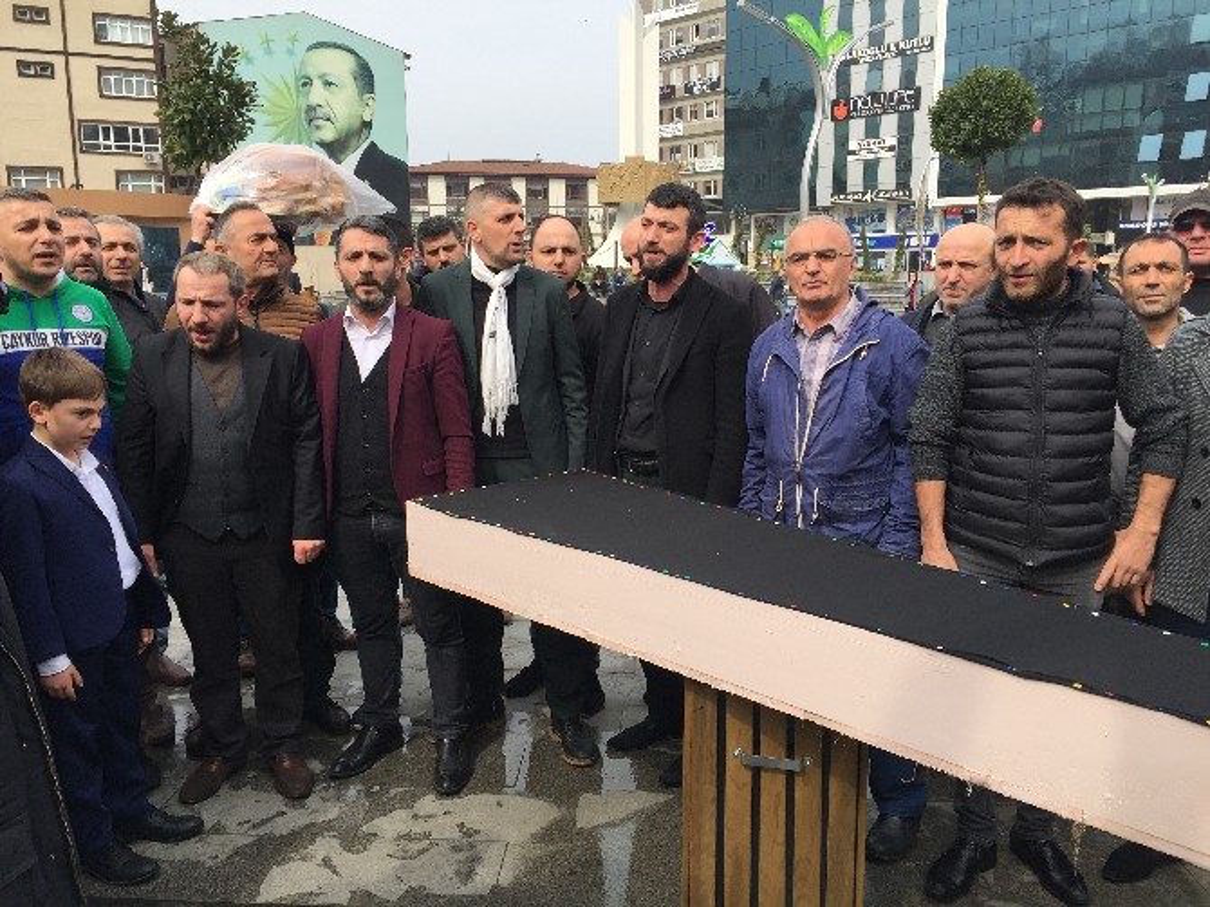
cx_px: 605
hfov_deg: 61.7
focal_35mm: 29
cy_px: 454
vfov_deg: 48.2
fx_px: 1013
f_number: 2.2
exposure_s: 1/1199
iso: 32
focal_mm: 4.15
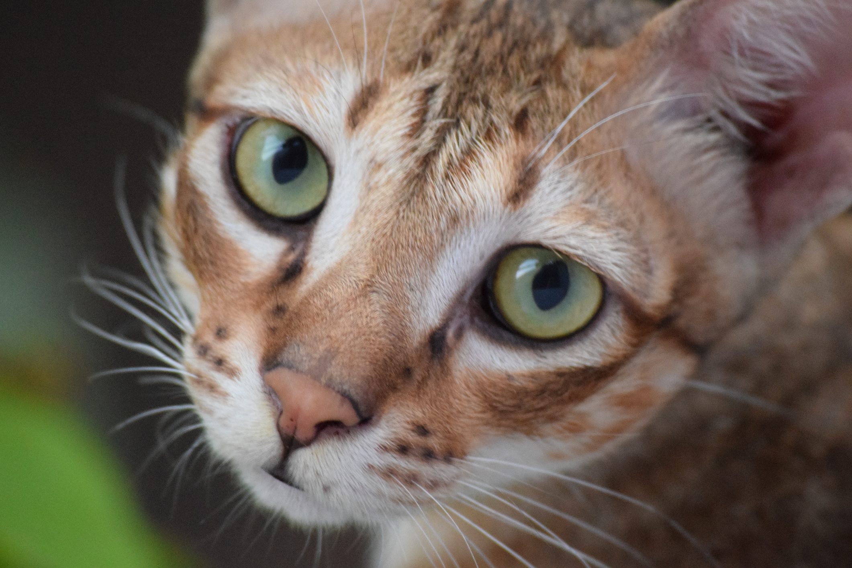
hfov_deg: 6.9
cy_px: 284
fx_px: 7099
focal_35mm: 300
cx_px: 426
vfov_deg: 4.6
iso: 6400
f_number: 5.6
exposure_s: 1/80
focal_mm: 200
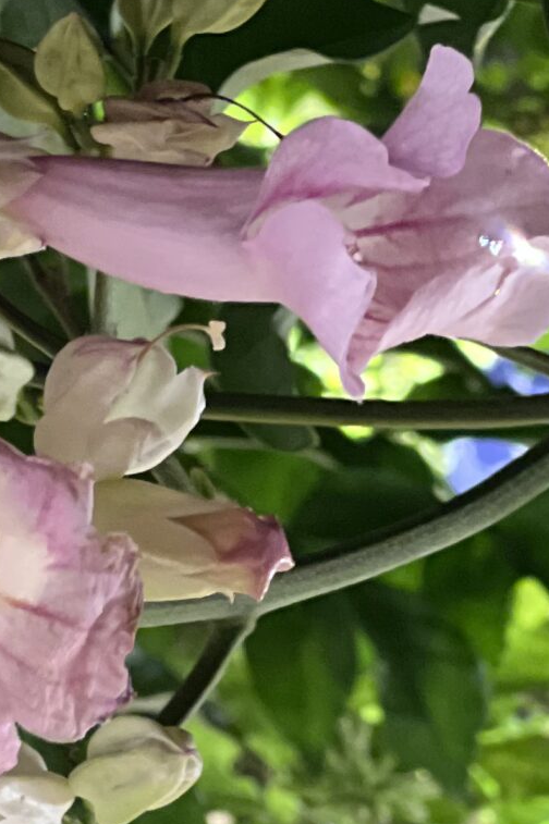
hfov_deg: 5.0
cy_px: 368
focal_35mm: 271
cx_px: -424
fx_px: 6204
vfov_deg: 7.6
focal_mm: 9
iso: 320
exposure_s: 1/25
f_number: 2.8
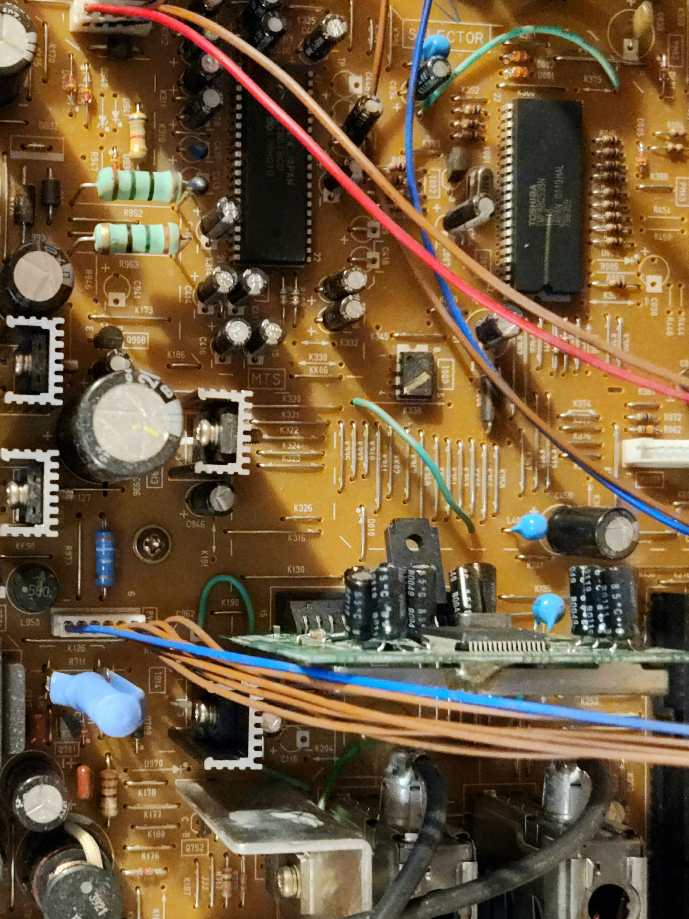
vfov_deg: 36.6
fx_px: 1380
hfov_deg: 27.6
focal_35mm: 52
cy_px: 569
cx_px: 154
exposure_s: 1/24
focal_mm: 5.4
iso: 640
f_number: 1.8
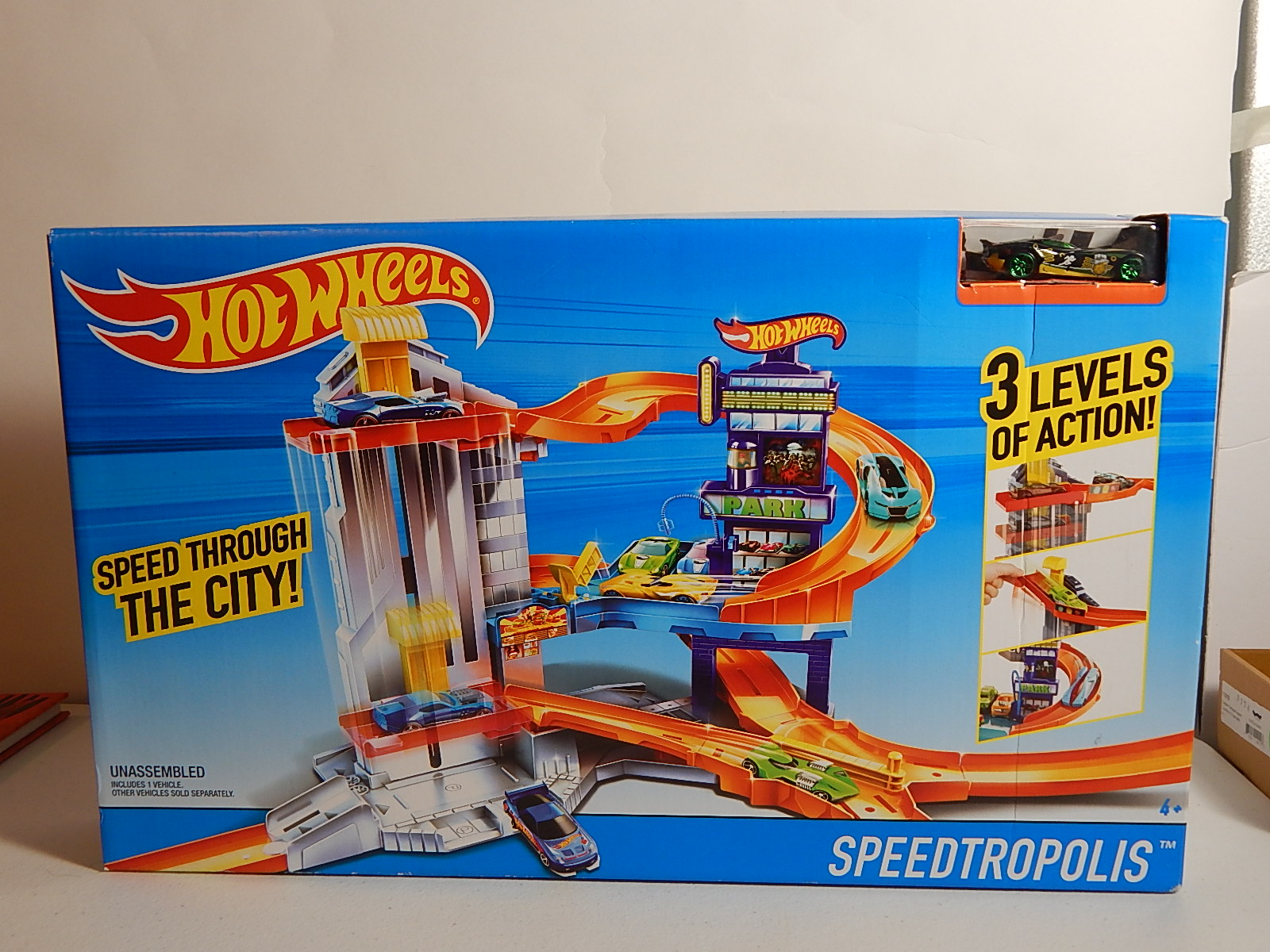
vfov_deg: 41.8
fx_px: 1247
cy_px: 476
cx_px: 635
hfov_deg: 54.0
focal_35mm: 34
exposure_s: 1/30
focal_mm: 6.1
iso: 125
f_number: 3.3
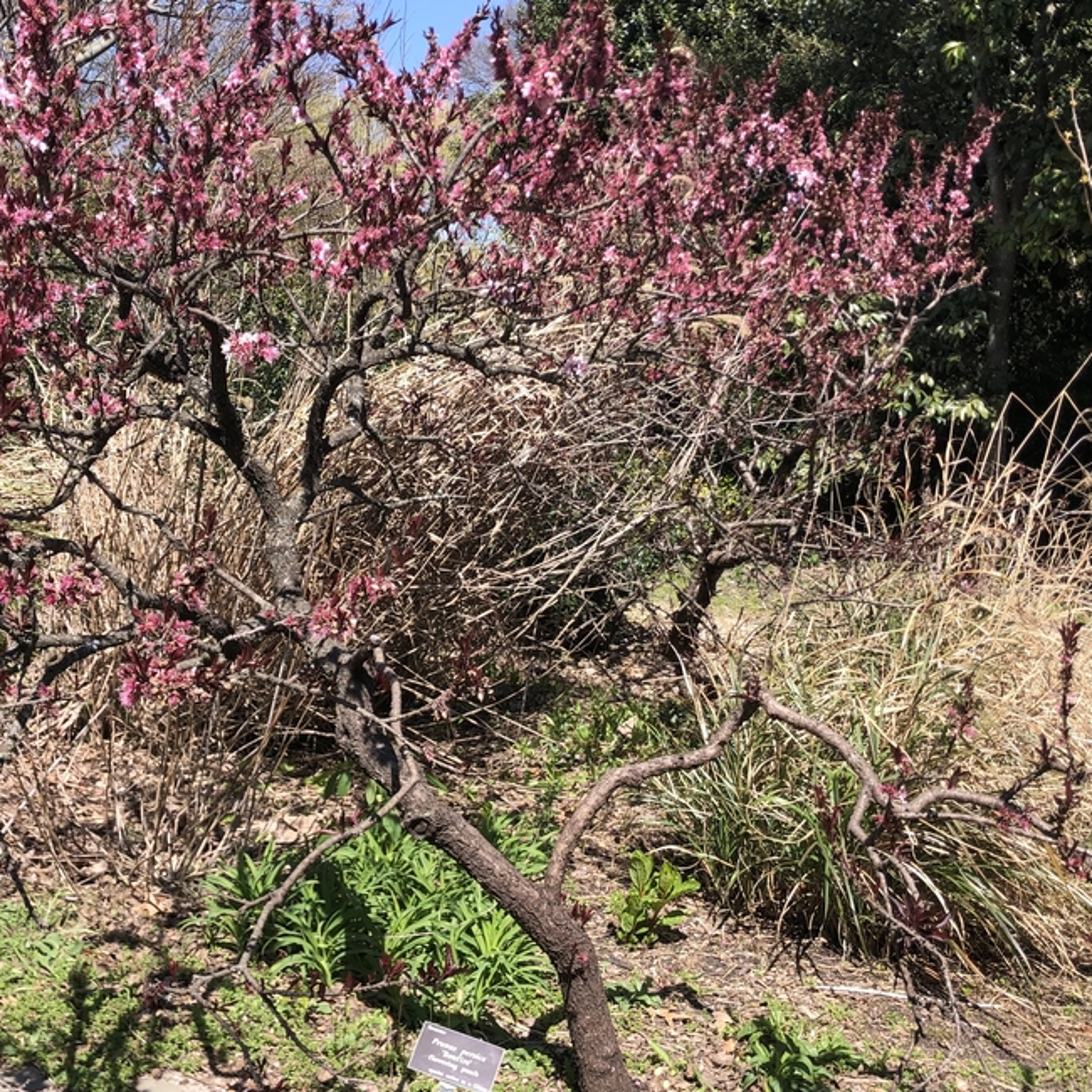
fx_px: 1392
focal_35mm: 39
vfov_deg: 42.8
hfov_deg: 42.7
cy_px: 553
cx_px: 472
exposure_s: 1/952
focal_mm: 3.99
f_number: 1.8
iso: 20
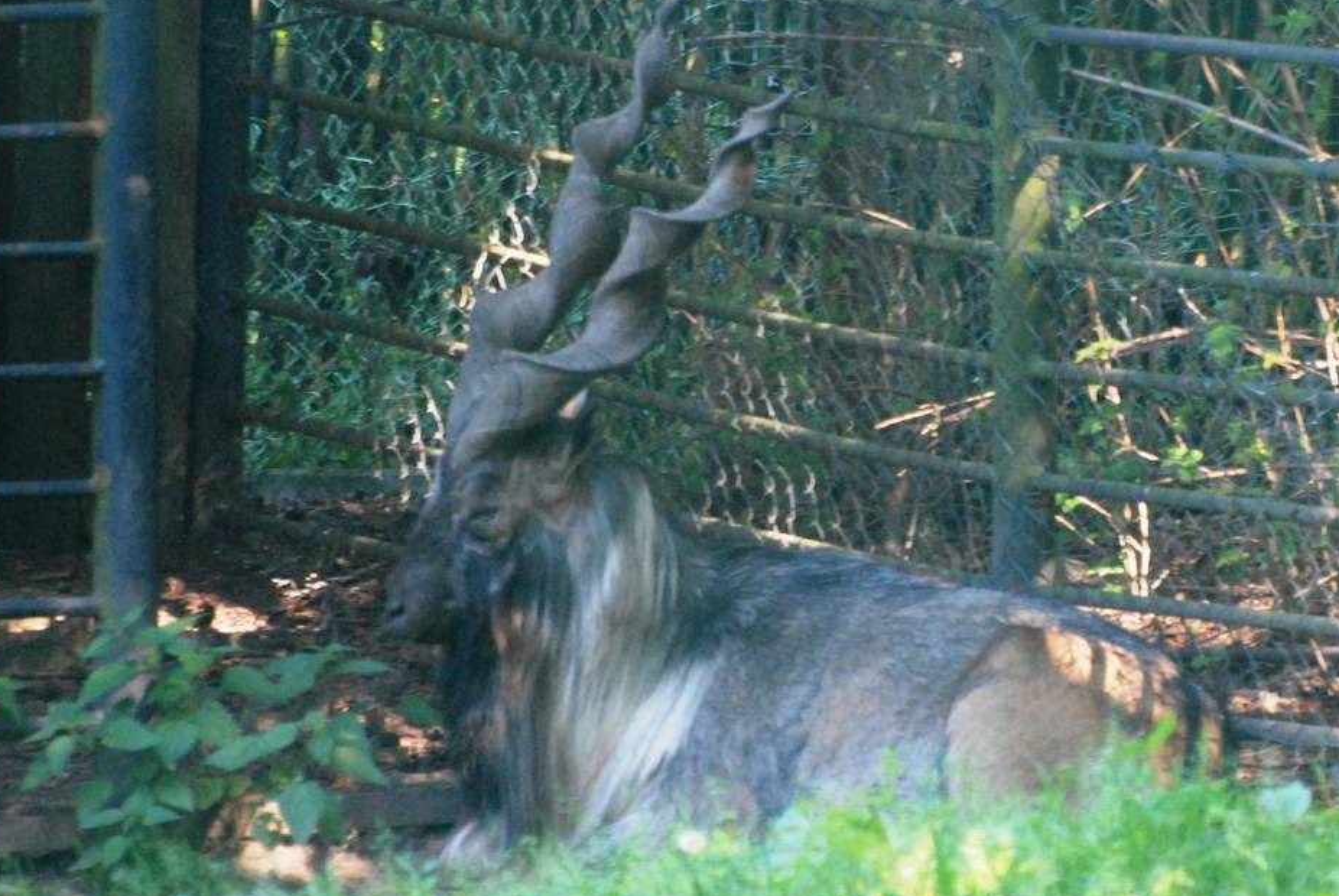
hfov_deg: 2.7
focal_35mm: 777
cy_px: 349
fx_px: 28927
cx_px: 1135
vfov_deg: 1.8
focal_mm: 300
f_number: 5.6
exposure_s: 1/60
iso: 1000
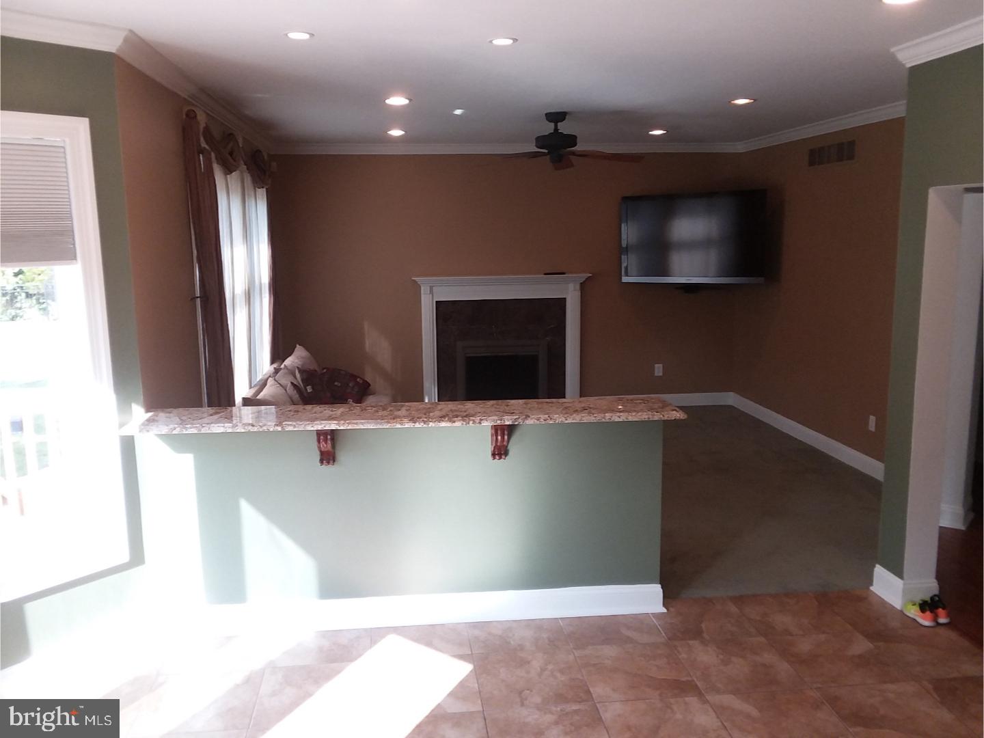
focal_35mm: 29
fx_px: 824
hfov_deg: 61.7
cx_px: 492
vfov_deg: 48.2
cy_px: 369
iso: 64
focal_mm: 2.47
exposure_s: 1/100
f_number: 1.9
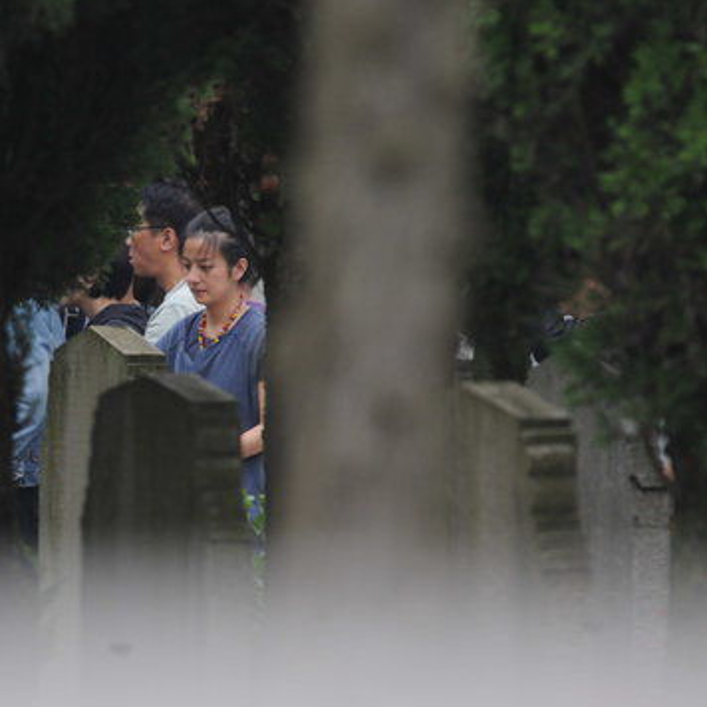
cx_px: 119
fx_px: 9913
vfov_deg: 4.1
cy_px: 392
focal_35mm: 429
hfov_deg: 4.1
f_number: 7.1
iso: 500
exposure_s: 1/200
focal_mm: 200
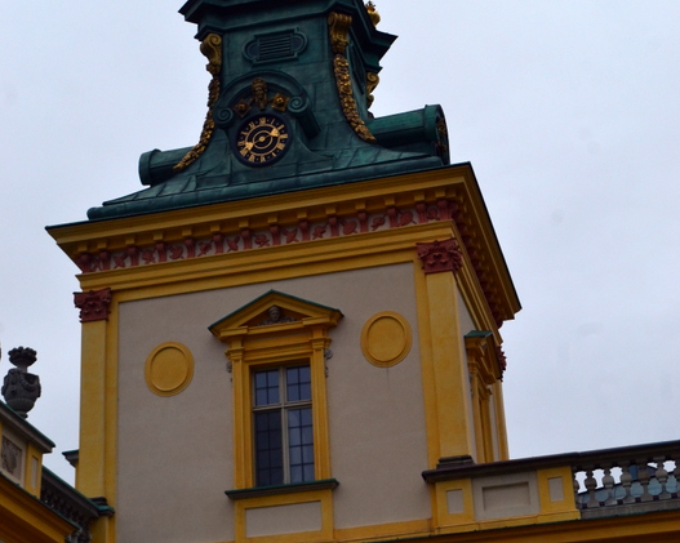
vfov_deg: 19.9
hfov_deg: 24.8
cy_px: 210
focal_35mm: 77
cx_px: 343
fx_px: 1549
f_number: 10
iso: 400
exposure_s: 1/200
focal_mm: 36
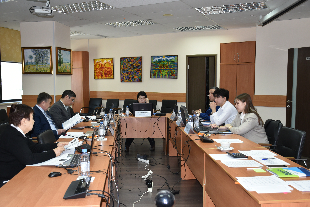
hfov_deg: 53.1
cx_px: 155
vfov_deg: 36.9
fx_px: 310
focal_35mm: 36
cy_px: 104
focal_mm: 24
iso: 400
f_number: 4.5
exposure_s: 1/80
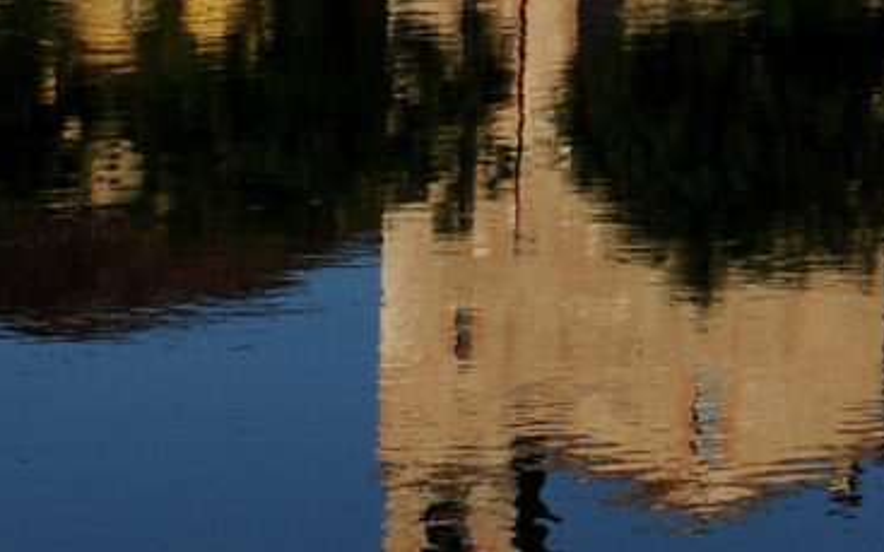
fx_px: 6959
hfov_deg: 7.0
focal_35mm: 289
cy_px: -1099
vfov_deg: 4.4
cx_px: 1807
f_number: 8
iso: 200
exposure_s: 1/800
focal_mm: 42
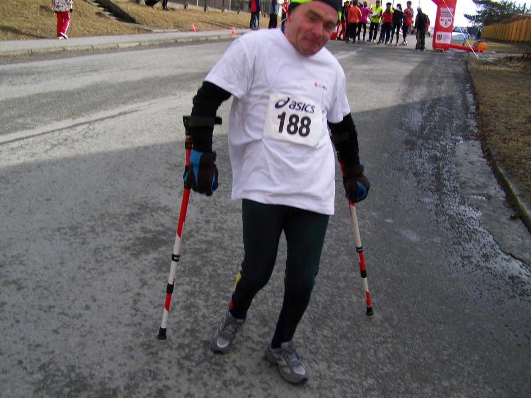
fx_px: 583
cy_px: 199
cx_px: 266
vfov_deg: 37.7
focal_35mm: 38
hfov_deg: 49.0
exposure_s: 1/320
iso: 64
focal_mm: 6.3
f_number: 4
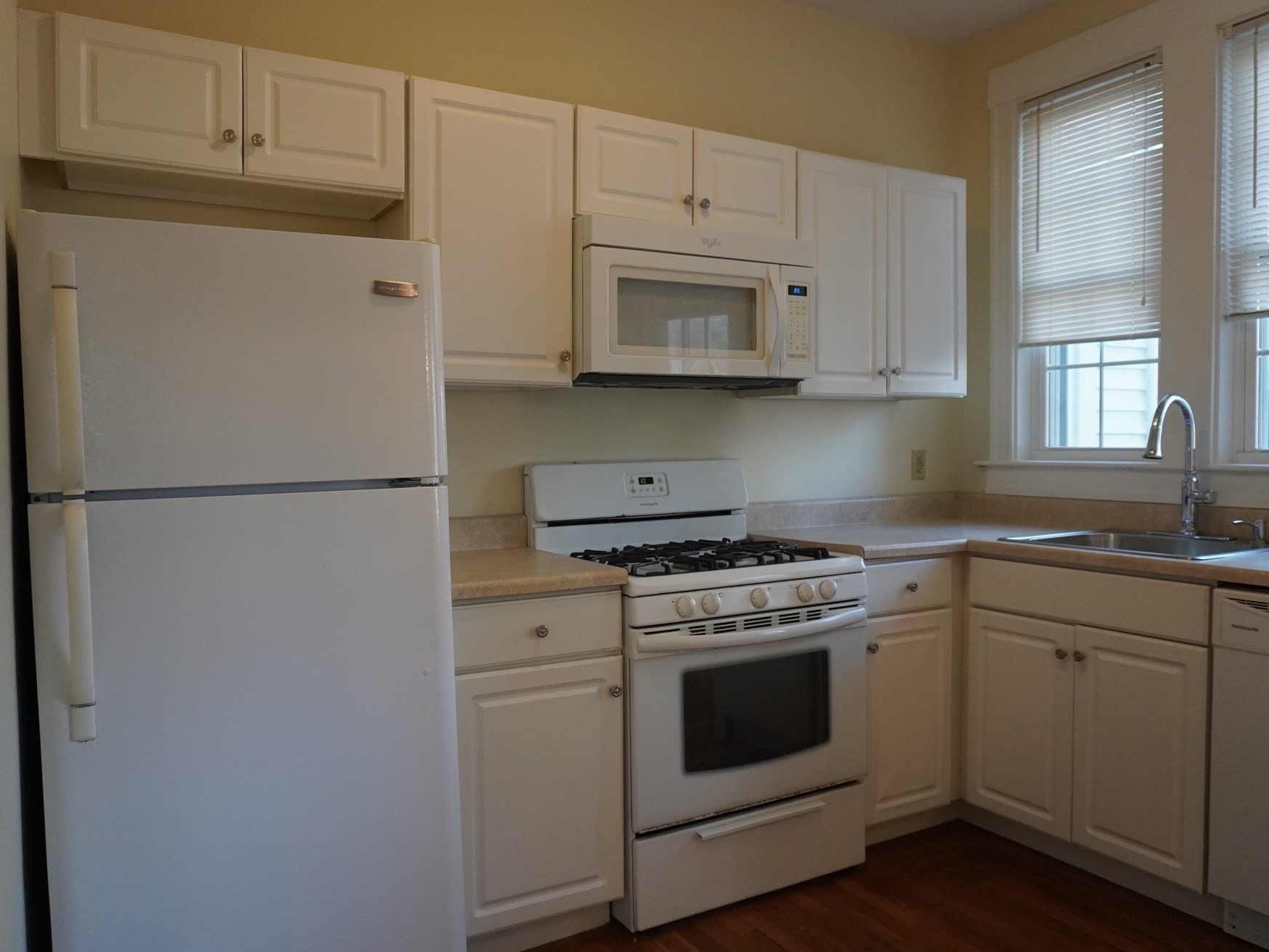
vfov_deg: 51.4
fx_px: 990
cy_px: 480
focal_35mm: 27
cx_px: 639
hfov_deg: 65.3
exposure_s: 1/160
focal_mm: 16
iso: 1600
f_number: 4
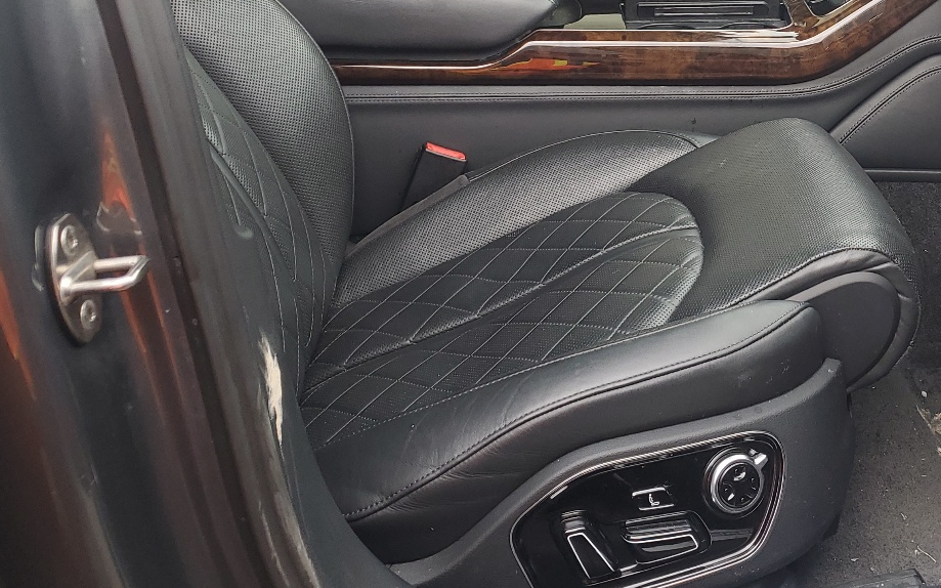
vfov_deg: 26.2
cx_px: 794
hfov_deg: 39.6
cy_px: 94
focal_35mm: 48
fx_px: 1231
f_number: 1.5
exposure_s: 1/123
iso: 50
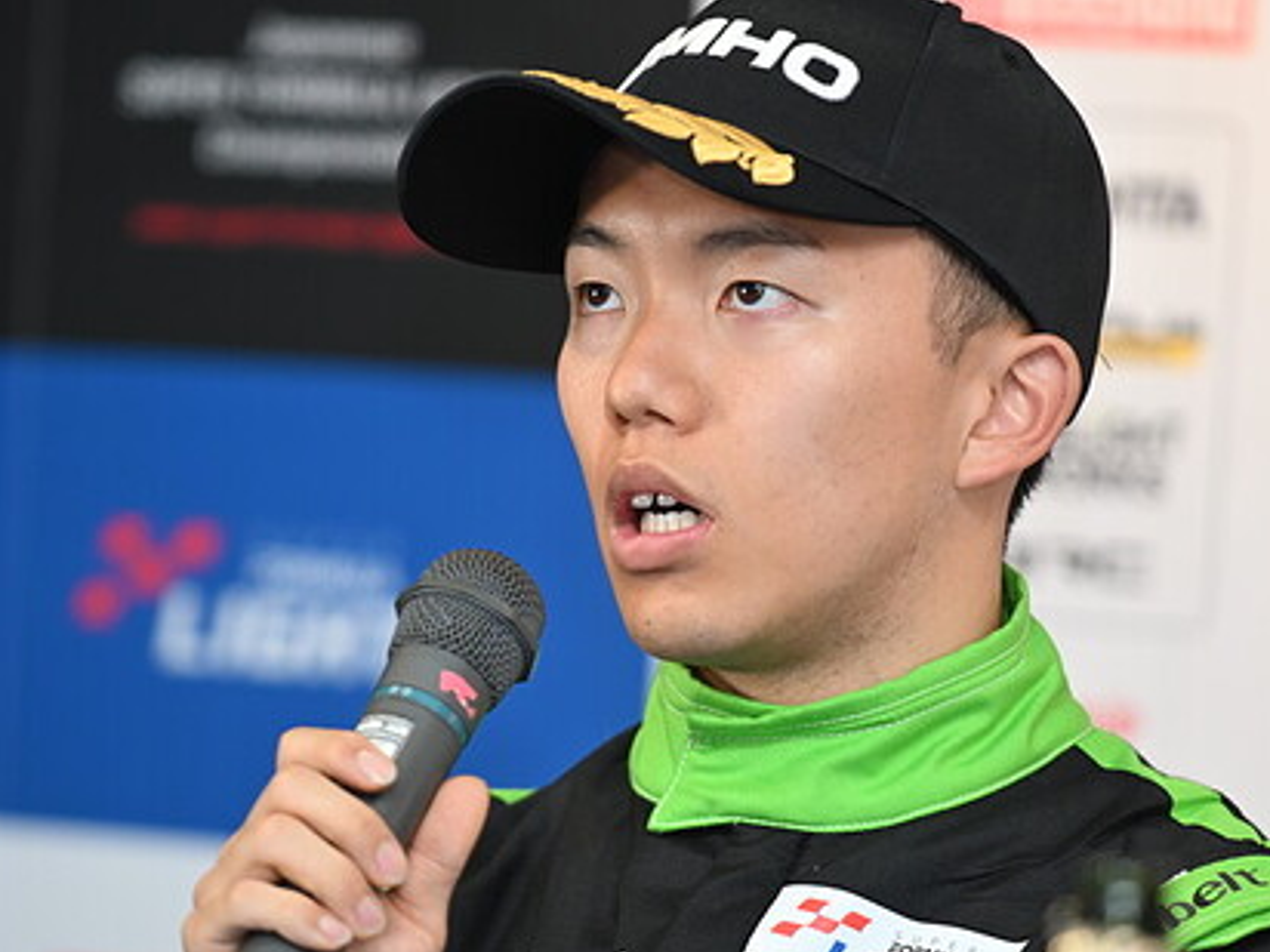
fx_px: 12130
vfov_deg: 4.5
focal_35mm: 331
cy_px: 478
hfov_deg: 6.0
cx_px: 558
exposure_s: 1/200
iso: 450
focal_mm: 175
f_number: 2.8
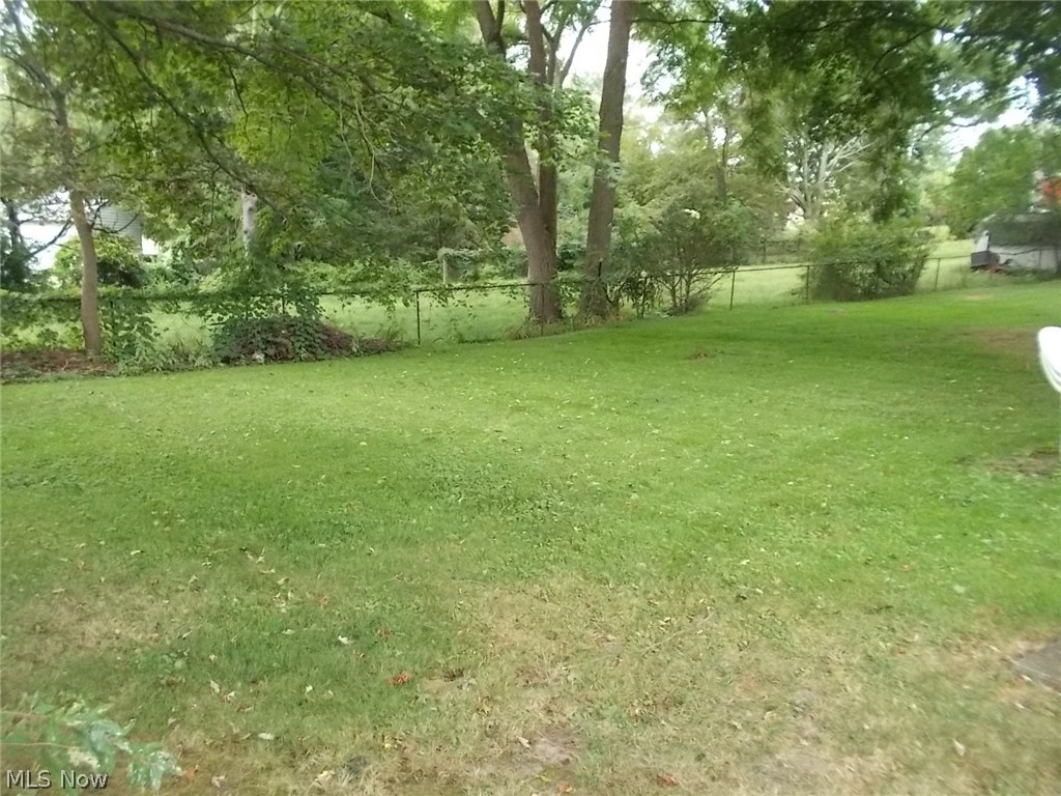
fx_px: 889
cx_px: 530
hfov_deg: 61.7
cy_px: 398
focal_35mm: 29
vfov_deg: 48.2
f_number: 3.3
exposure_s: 1/250
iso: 320
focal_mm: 4.1
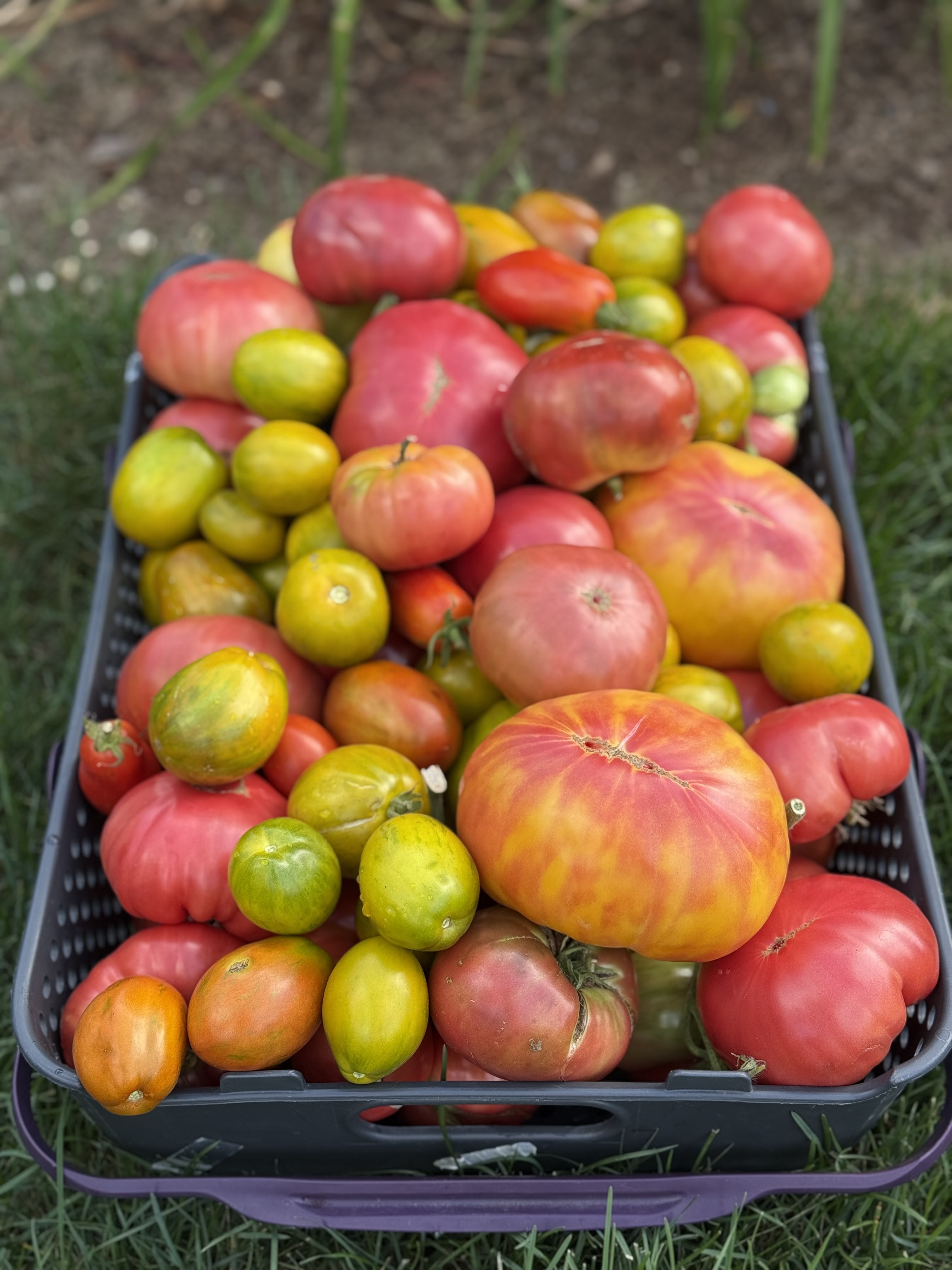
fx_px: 1760
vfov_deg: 39.7
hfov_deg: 30.3
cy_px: 635
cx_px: 476
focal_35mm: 48
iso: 64
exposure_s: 1/519
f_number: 1.78
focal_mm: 6.76
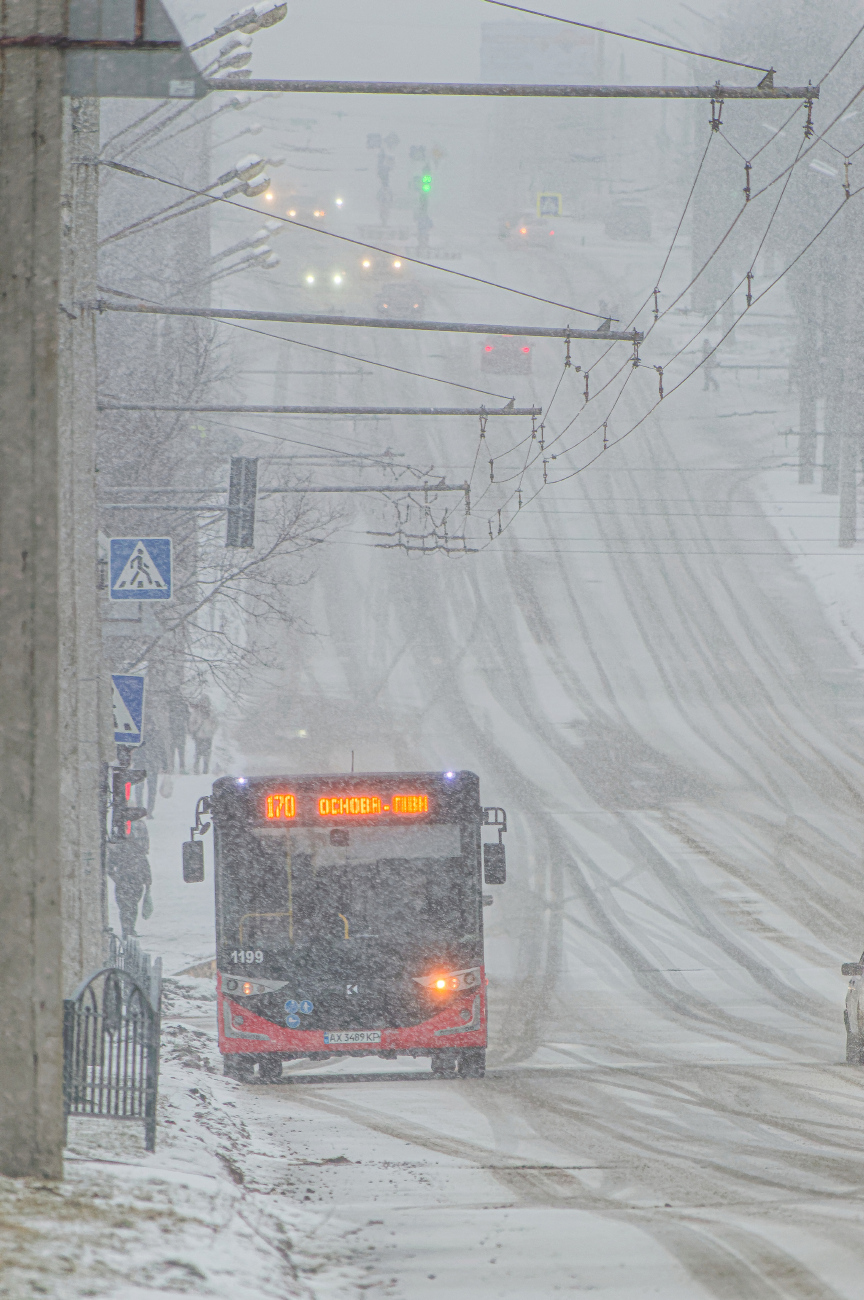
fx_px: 16233
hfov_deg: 3.0
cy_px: 650
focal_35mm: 450
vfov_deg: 4.6
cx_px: 432
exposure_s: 1/250
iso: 800
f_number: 5.6
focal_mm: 300
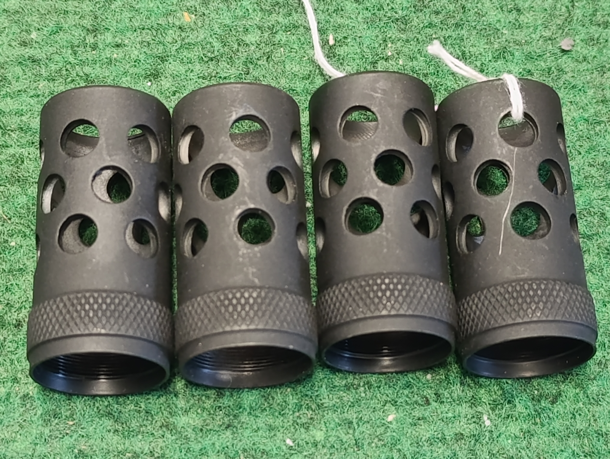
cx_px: 305
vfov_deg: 16.1
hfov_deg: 21.3
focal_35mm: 92
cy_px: 230
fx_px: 1624
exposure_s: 1/25
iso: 1250
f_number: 1.6
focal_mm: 6.14
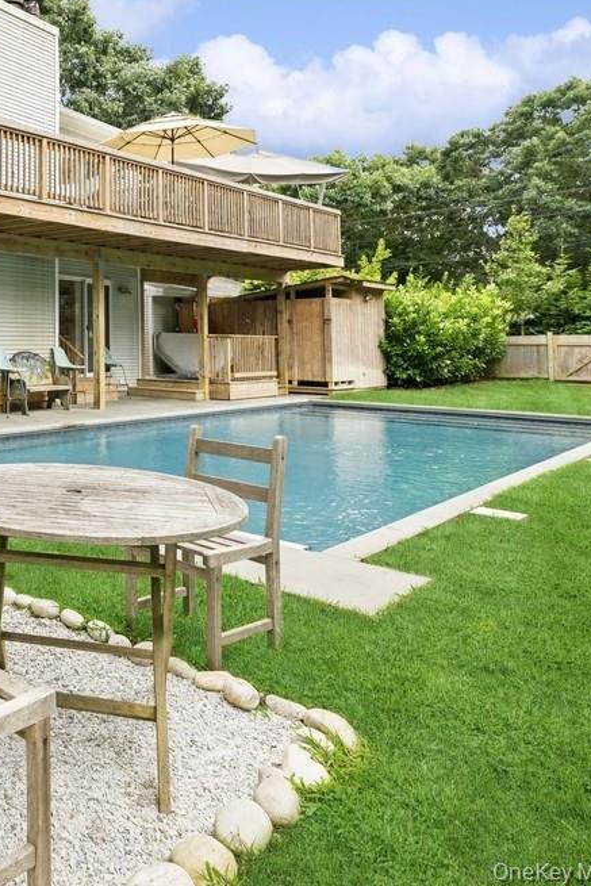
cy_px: 427
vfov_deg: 69.8
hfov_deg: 40.2
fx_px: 634
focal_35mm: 26
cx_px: -62
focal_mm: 16.5
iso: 1600
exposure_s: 1/1600
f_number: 6.3
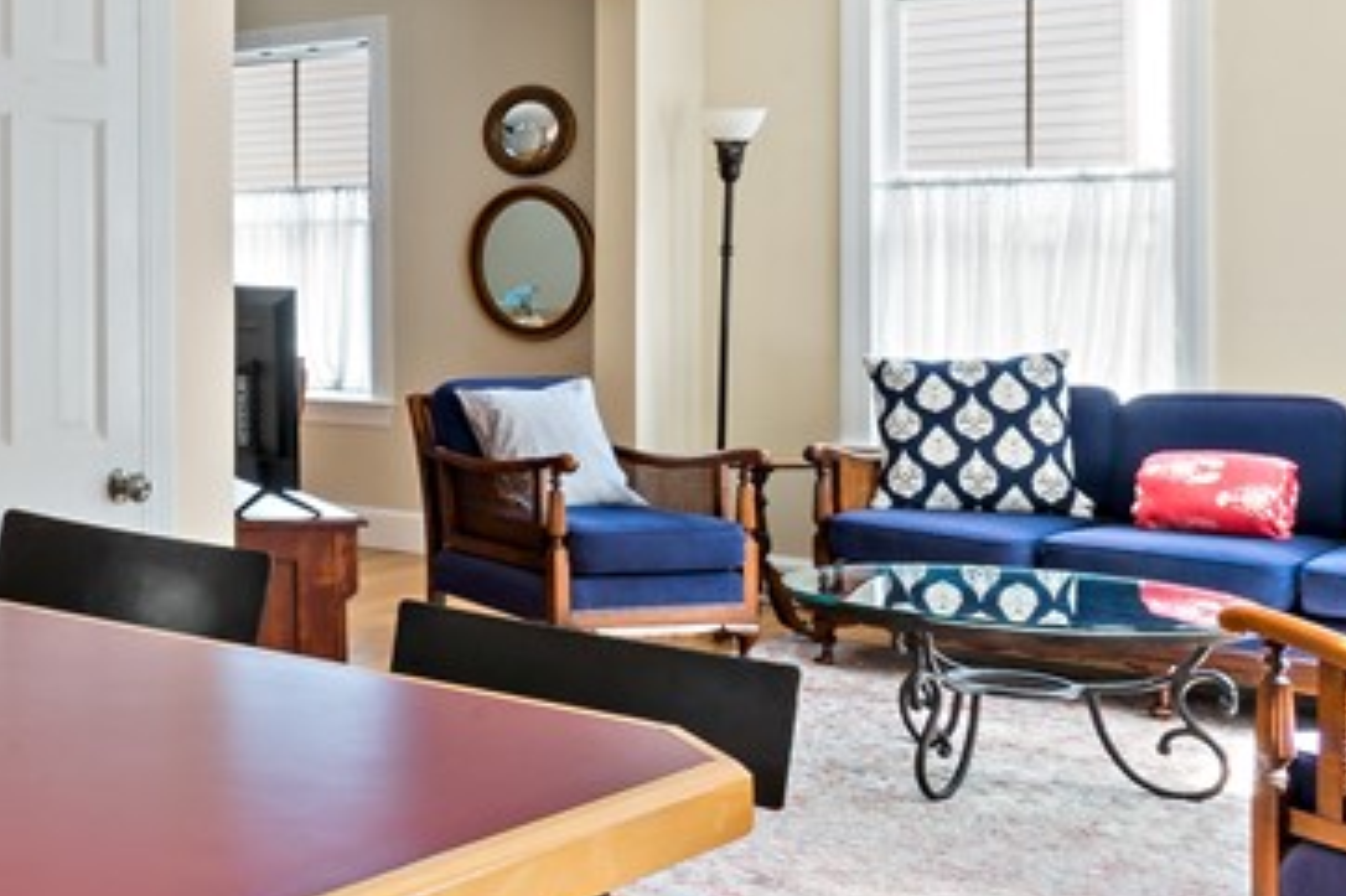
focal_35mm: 48
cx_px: -392
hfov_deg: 31.8
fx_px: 1794
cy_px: 244
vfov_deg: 27.7
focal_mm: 16
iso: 200
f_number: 22
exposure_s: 1/6
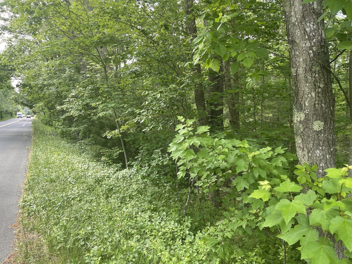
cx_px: 176
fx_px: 264
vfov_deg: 53.1
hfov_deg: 67.3
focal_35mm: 26
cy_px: 132
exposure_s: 1/151
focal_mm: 5.1
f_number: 1.6
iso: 32
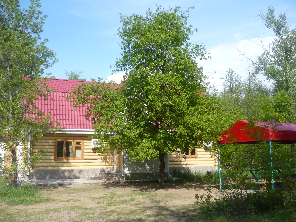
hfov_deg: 52.6
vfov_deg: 40.7
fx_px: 299
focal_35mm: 35
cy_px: 111
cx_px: 148
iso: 100
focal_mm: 5.8
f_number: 2.8
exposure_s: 1/800
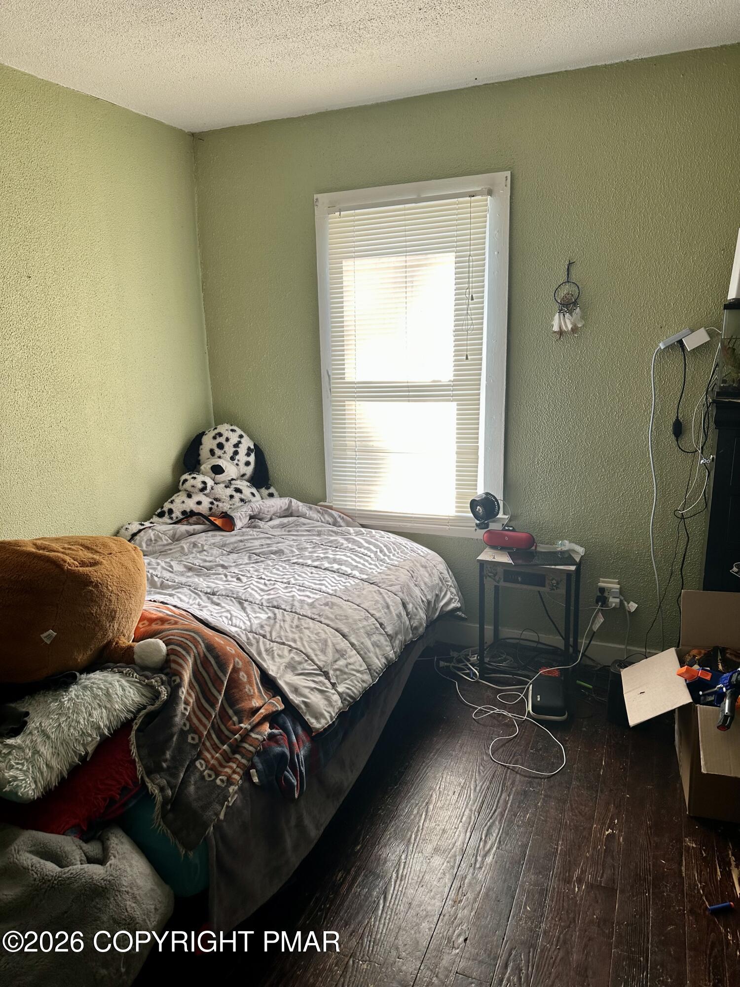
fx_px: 684
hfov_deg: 56.8
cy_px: 494
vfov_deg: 71.6
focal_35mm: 24
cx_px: 370
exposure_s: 1/121
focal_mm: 6.86
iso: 64
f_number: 1.78
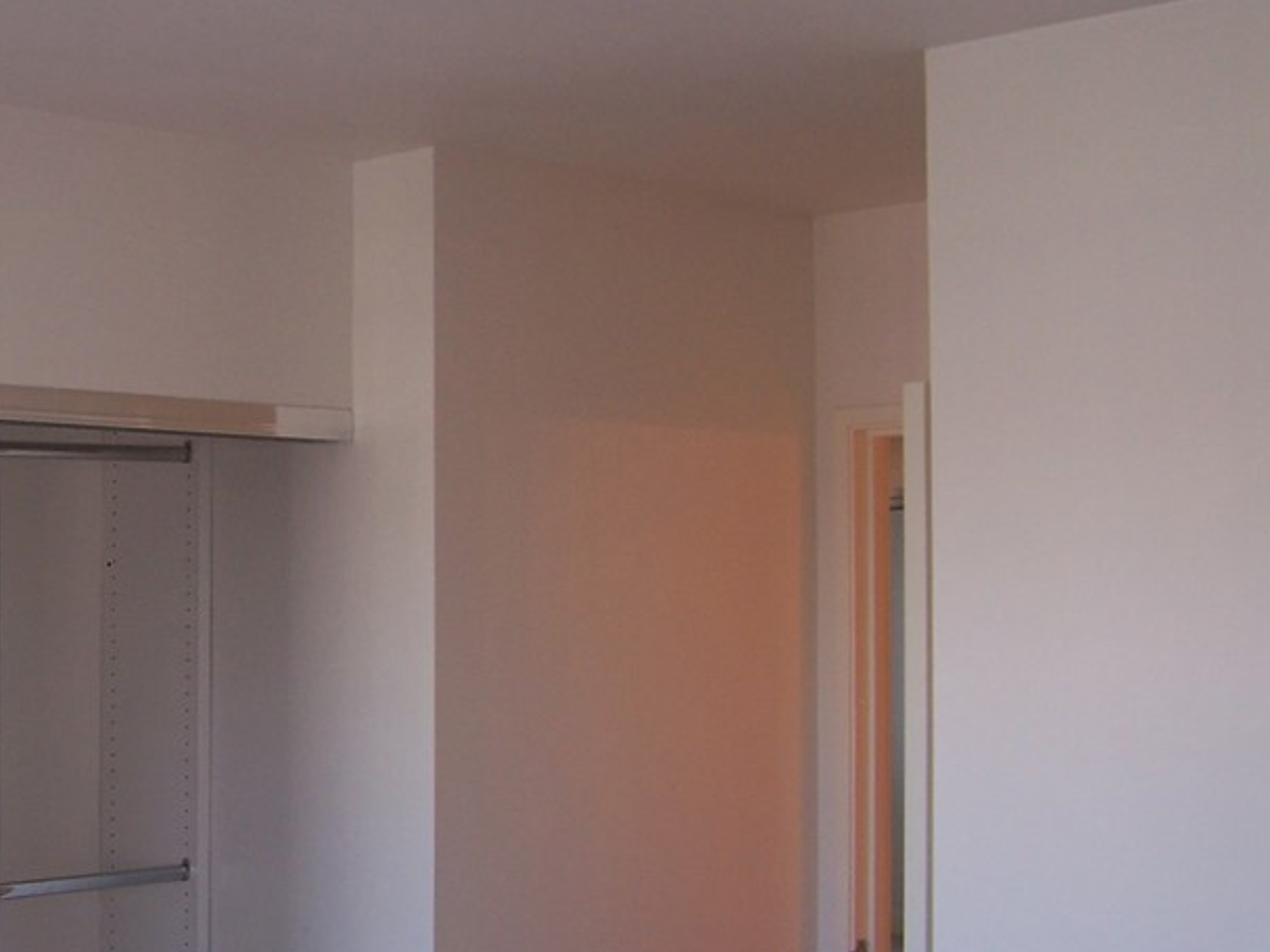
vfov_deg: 22.9
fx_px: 2348
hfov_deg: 29.6
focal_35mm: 64
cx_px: 272
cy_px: 480
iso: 80
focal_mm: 6.3
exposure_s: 1/60
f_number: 2.8
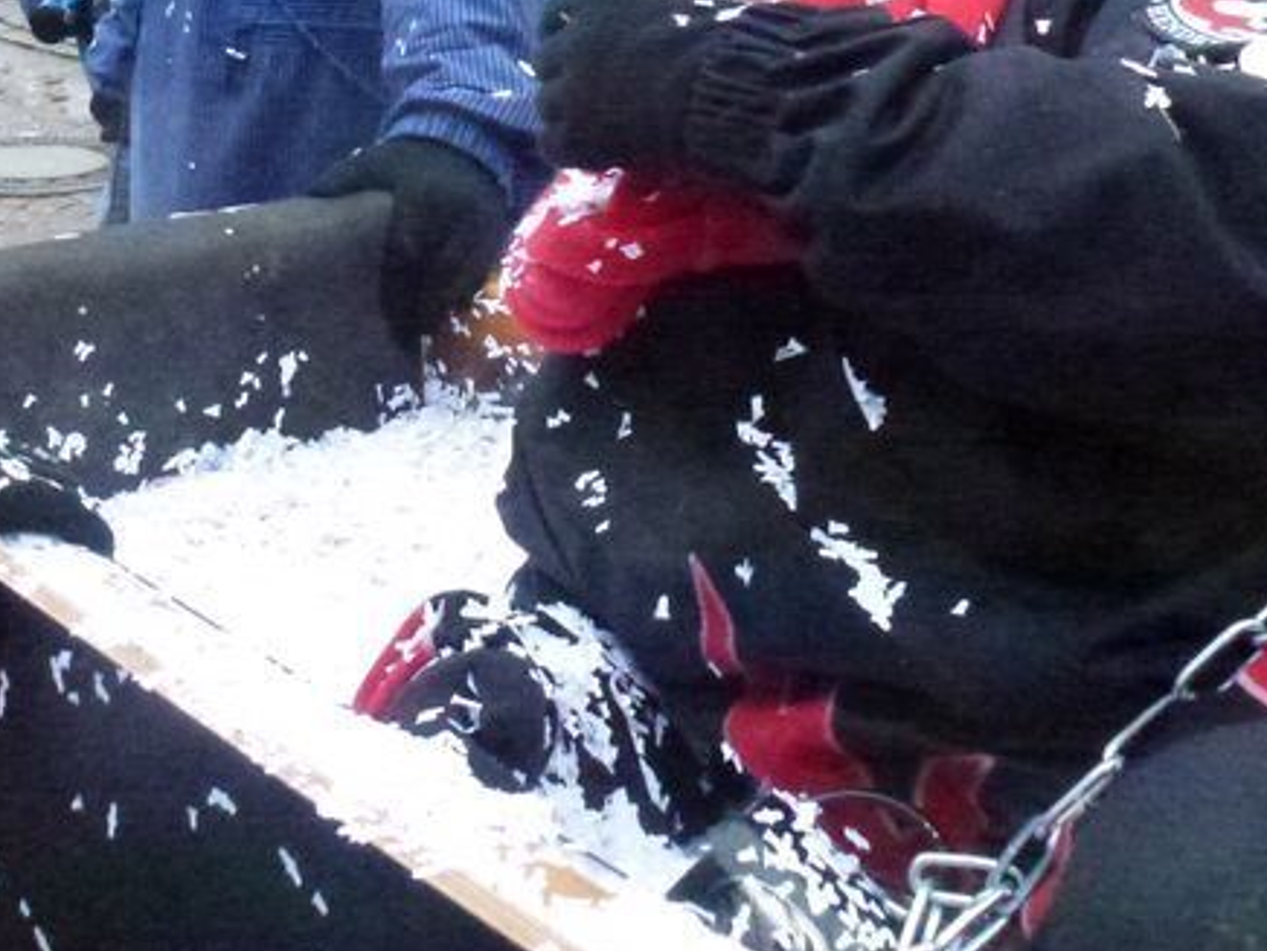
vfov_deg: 25.7
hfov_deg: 34.4
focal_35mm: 55
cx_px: 369
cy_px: 99
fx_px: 2013
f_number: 4
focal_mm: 4.3
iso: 1600
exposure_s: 1/500
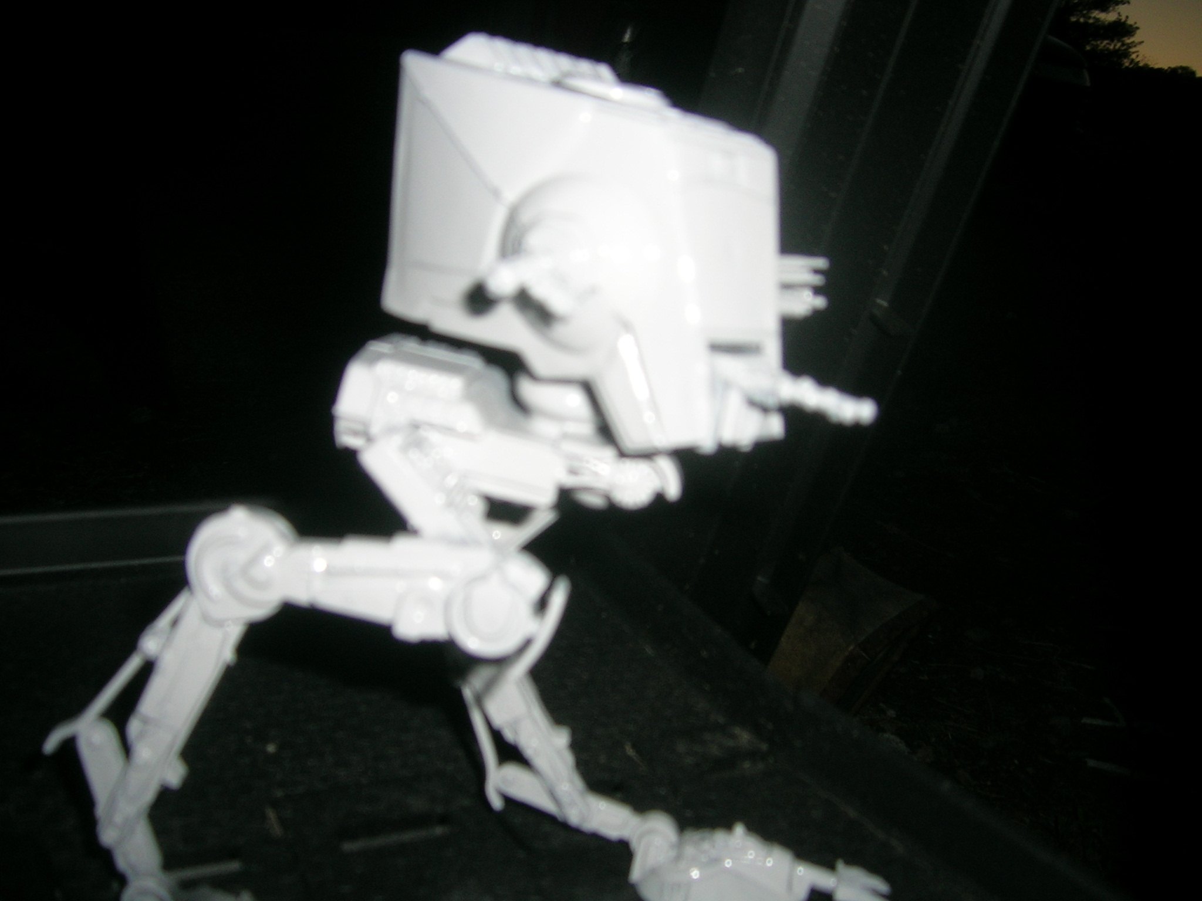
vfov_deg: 40.7
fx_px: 1215
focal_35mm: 35
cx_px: 601
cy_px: 450
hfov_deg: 52.6
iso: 50
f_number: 2.8
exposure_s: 1/60.1
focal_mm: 5.4
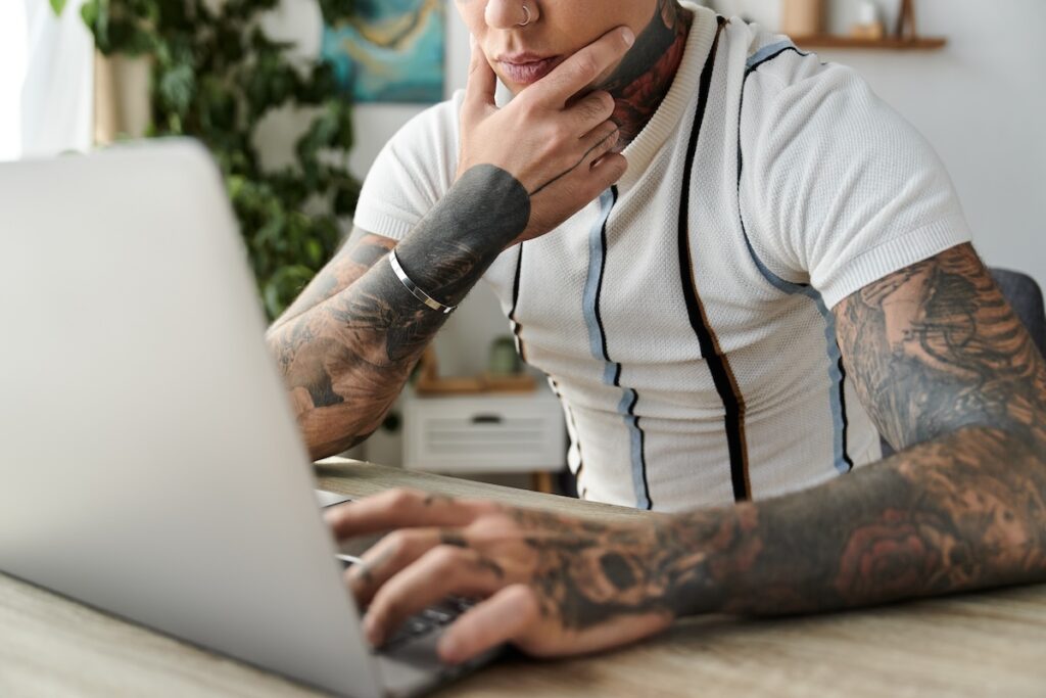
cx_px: 523
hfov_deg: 53.1
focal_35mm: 36
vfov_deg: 36.9
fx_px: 1046
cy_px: 349
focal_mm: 36
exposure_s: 1/500
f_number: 2.8
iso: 400
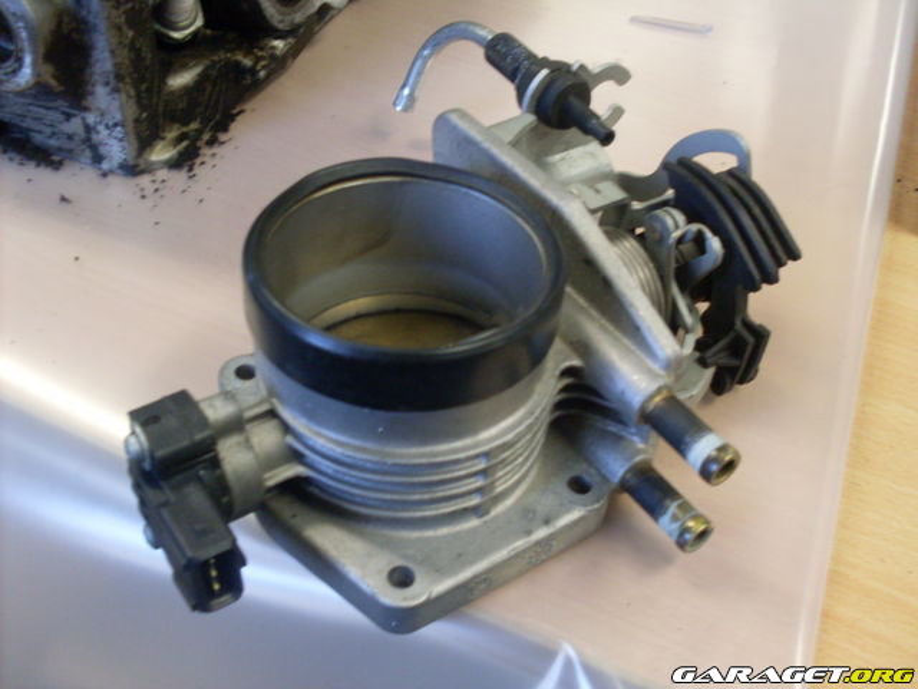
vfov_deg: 37.7
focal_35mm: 38
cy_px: 344
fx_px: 1008
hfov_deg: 49.0
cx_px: 459
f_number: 2.8
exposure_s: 1/15
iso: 200
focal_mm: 6.3
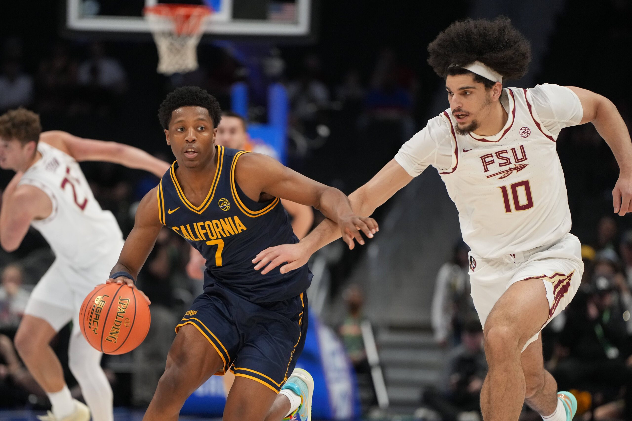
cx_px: 316
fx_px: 3511
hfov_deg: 10.3
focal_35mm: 200
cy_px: 210
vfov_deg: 6.9
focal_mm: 200
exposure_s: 1/1600
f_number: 2.8
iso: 3200
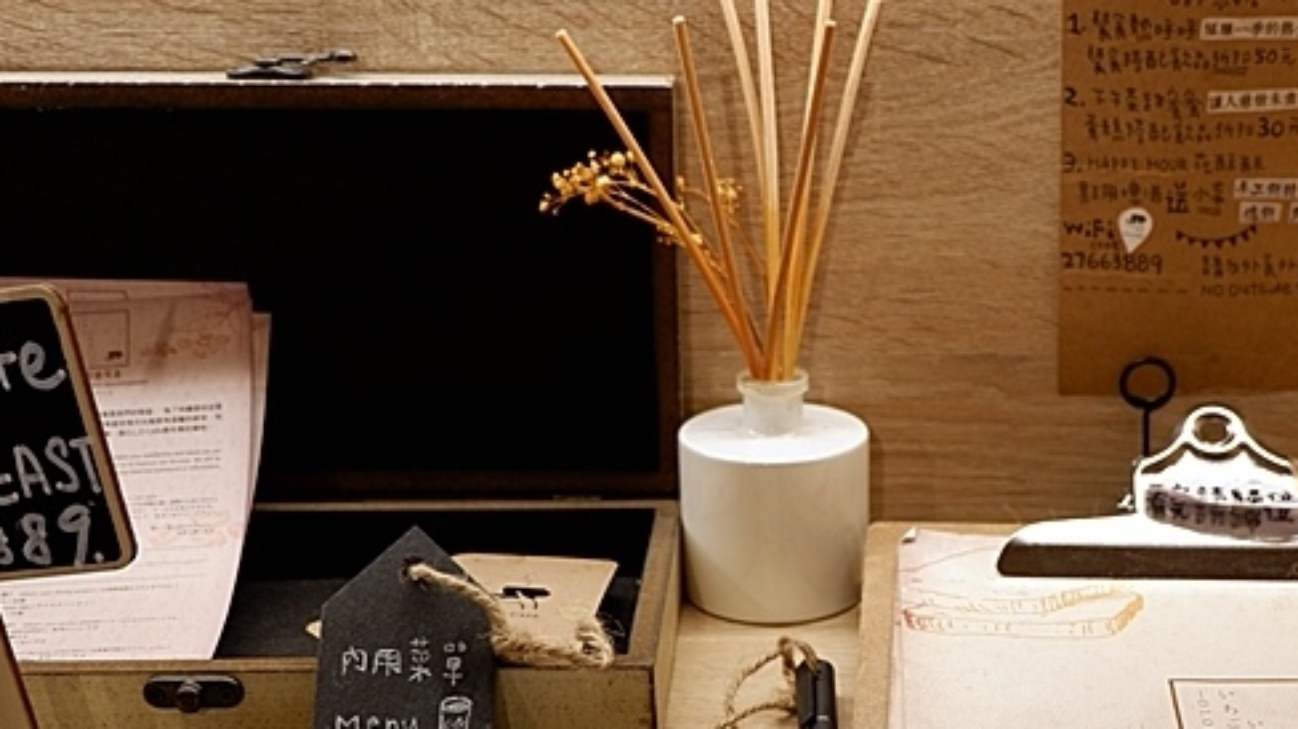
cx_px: 886
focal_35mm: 58
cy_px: 620
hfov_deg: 35.6
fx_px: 1995
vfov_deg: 20.4
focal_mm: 20.1
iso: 320
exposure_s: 1/42
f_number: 3.8
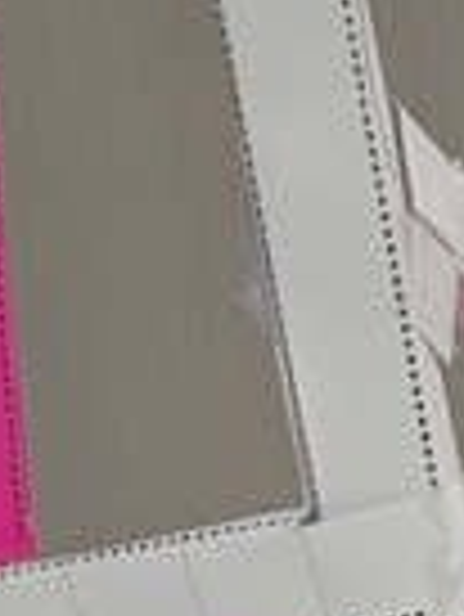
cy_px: 1174
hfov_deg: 7.5
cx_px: 1237
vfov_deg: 10.2
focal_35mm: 180
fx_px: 3212
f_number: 1.68
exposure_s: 1/25.1
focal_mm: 6.9
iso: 27
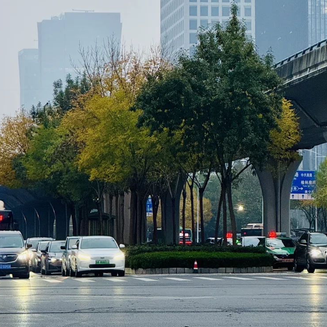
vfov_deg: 8.4
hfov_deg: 8.5
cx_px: 186
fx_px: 2212
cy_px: 13
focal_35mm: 207
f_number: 2.8
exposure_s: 1/100
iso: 160
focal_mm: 15.66
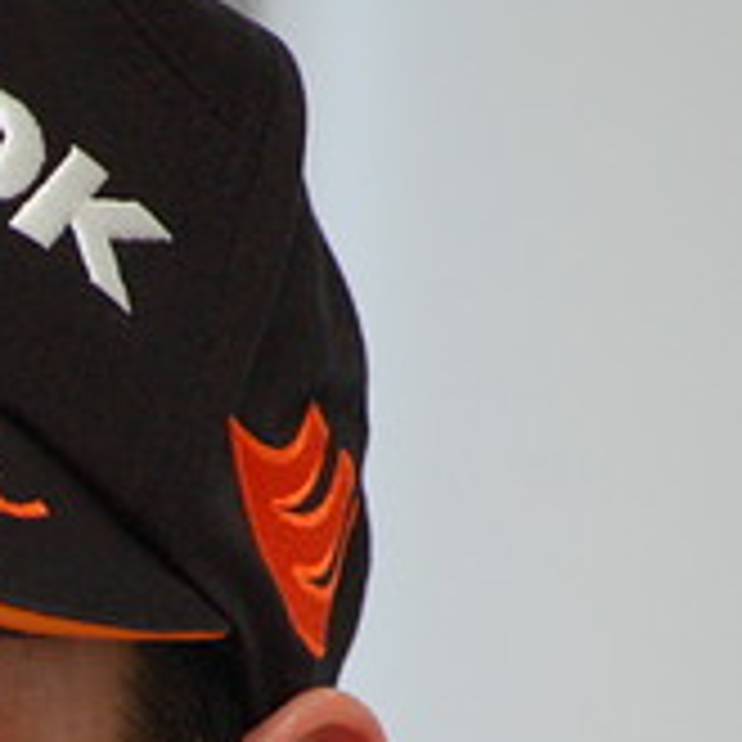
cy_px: 881
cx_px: -526
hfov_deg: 1.9
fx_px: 22308
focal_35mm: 920
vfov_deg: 1.9
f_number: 8
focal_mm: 165
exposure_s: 1/60
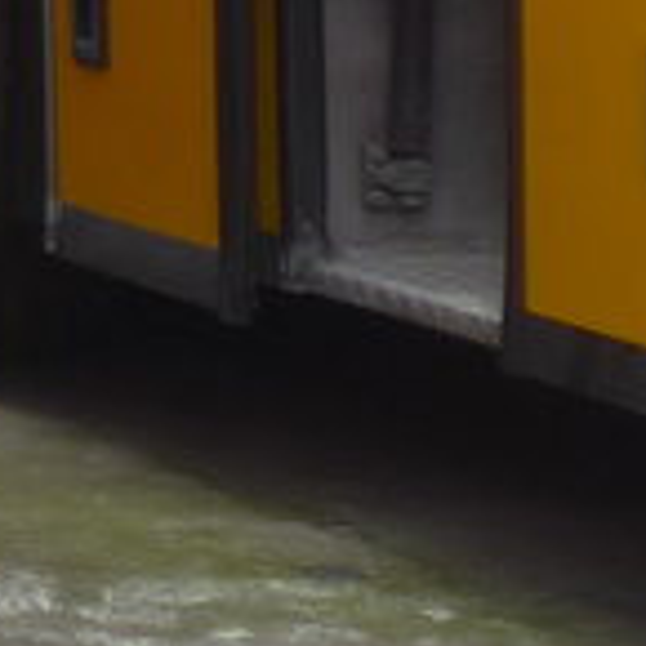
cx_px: -1813
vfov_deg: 5.3
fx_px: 6799
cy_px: -753
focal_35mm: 322
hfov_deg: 5.0
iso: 80
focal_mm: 9
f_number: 2.8
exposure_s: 1/200
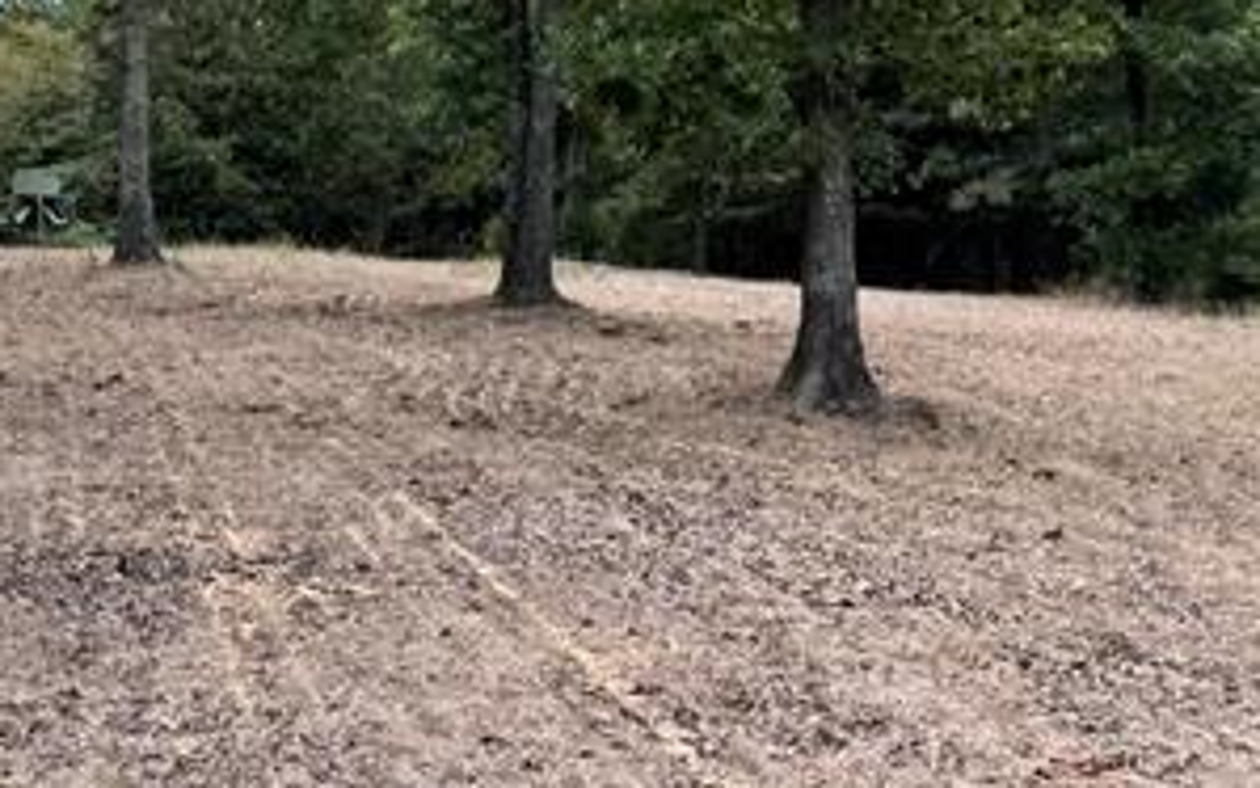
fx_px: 2988
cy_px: 59
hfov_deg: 23.7
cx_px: 860
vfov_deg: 14.8
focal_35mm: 87
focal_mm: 6.76
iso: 80
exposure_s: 1/842
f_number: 1.78
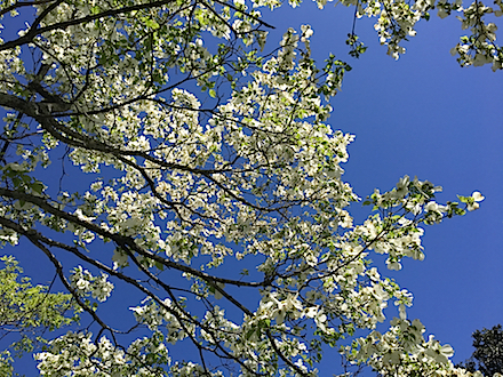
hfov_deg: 61.7
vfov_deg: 48.2
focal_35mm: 29
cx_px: 252
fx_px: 421
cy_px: 188
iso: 25
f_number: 2.2
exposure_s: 1/2262
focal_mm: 4.15
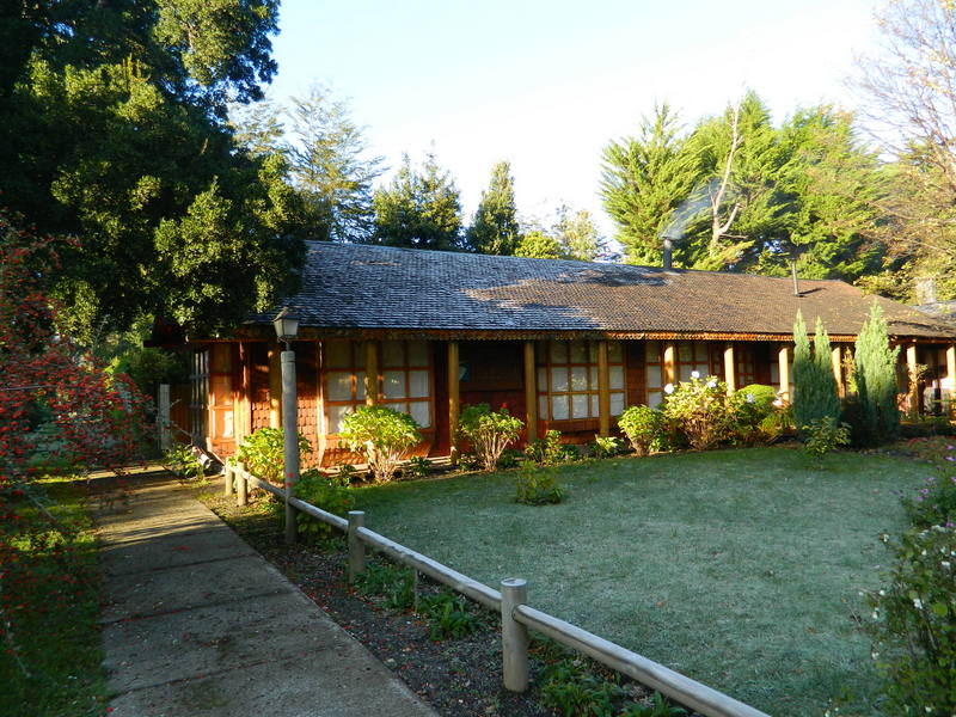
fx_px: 690
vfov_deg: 54.9
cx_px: 478
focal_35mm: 25
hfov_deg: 69.4
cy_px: 358
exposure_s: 1/125
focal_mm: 4.5
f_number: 3.1
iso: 80
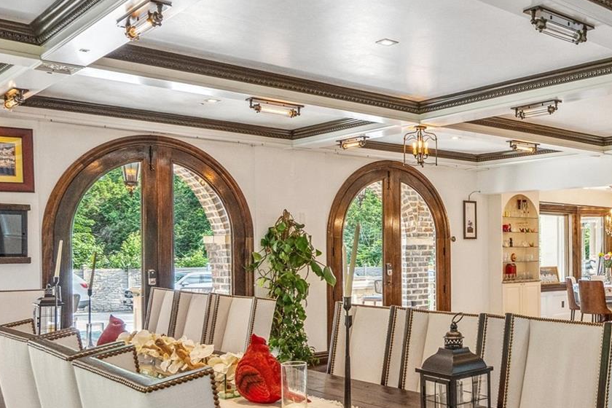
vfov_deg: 33.9
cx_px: 494
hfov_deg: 46.8
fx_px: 663
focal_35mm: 39
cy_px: 271
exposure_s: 1/80
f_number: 6.3
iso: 800
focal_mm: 16
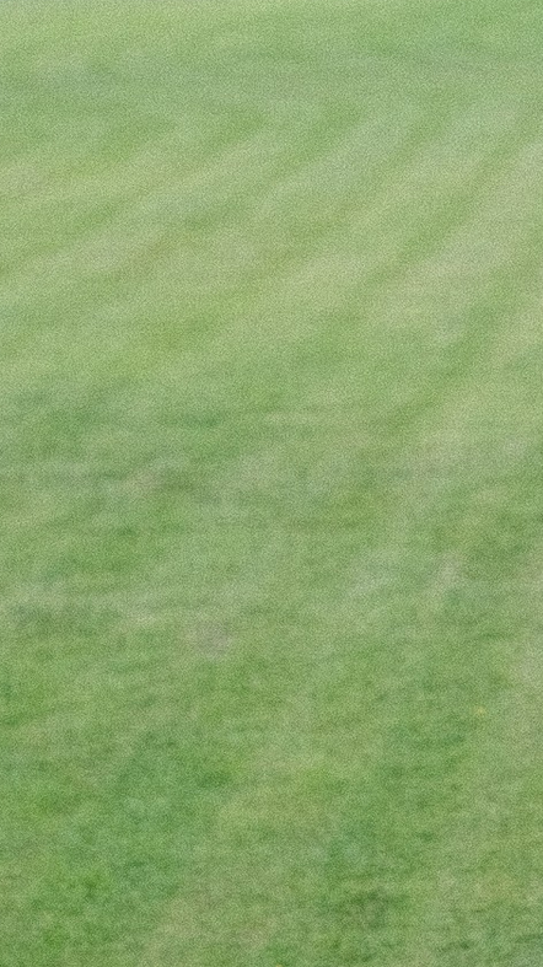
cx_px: 780
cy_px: 628
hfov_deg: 6.7
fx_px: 4587
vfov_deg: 12.0
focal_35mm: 179
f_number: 1.4
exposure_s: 1/300
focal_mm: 23
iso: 320
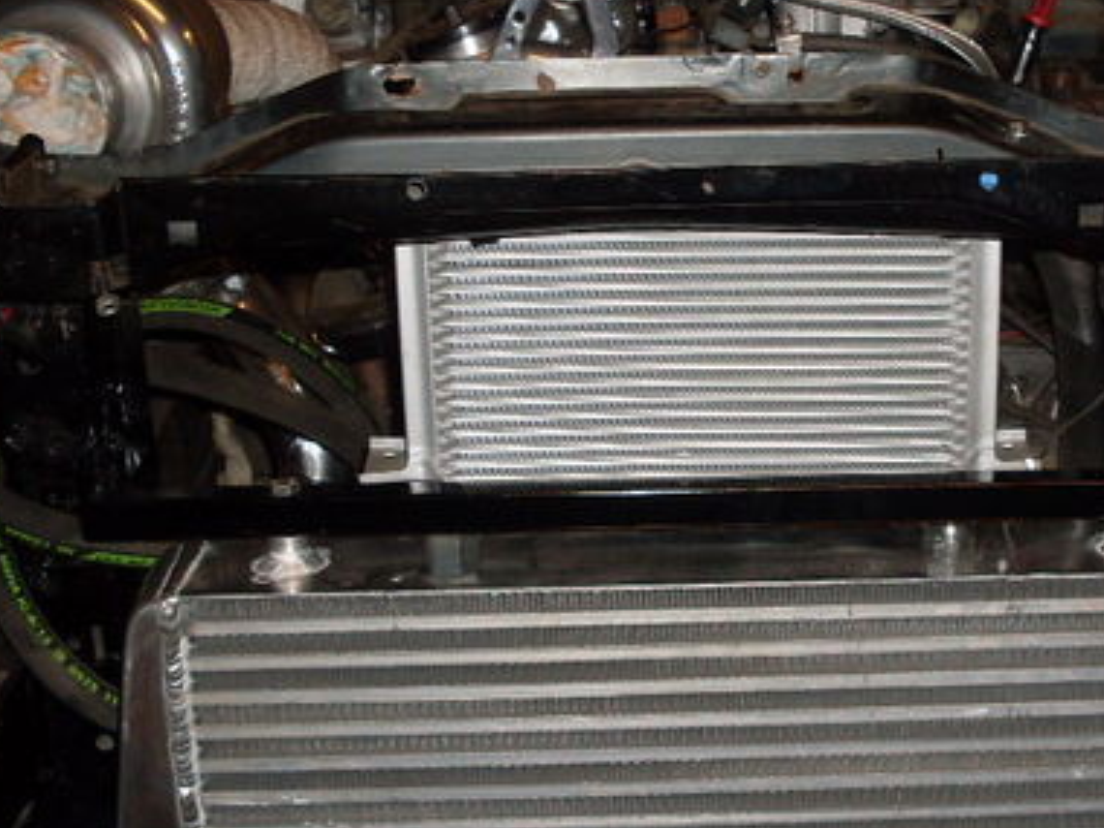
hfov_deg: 30.0
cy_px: 447
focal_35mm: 64
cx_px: 747
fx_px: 2041
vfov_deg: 22.9
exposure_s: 1/45
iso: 100
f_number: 2.8
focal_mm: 6.3
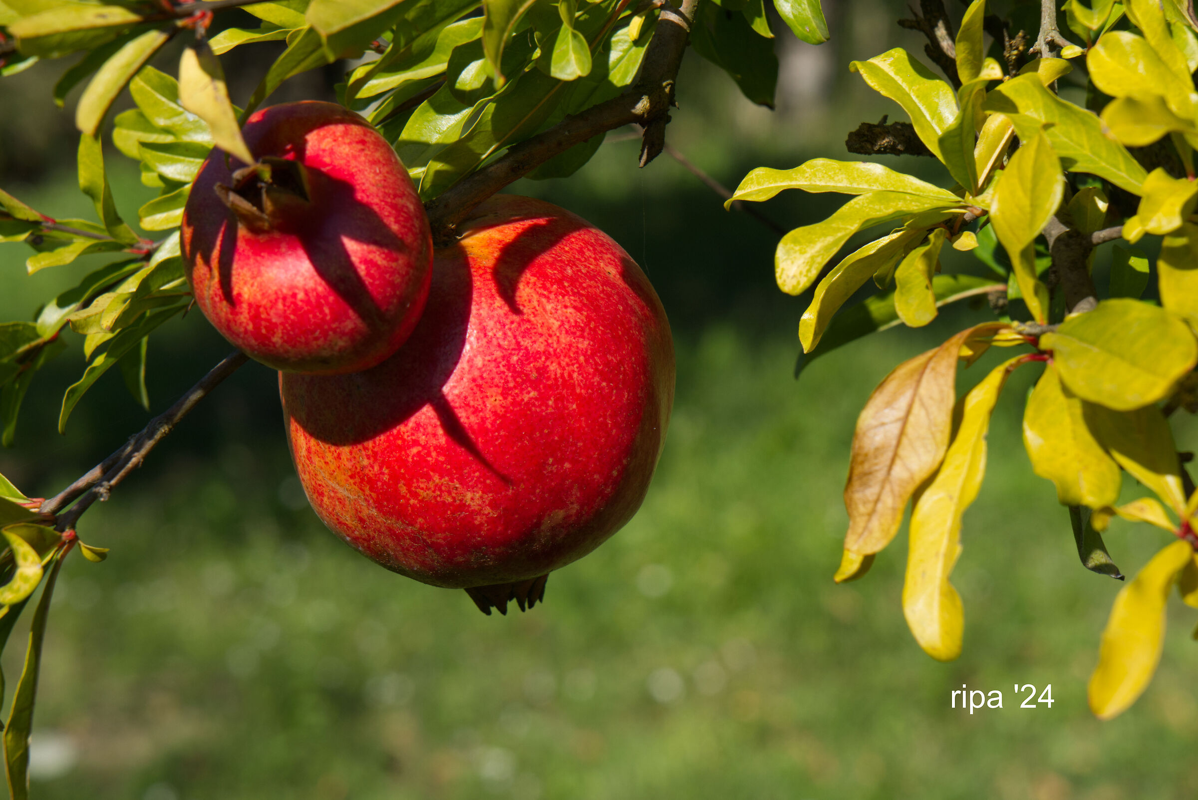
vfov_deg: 13.1
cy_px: 400
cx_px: 599
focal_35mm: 105
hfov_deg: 19.4
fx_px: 3496
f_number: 8
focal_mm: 70
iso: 200
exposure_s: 1/400
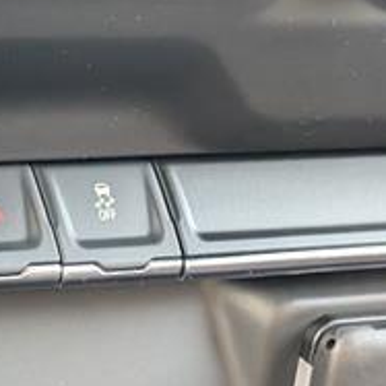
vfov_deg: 11.6
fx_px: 1867
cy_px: 460
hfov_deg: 11.6
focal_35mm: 148
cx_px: -81
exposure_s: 1/90.9
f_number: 1.68
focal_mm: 6.9
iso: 959
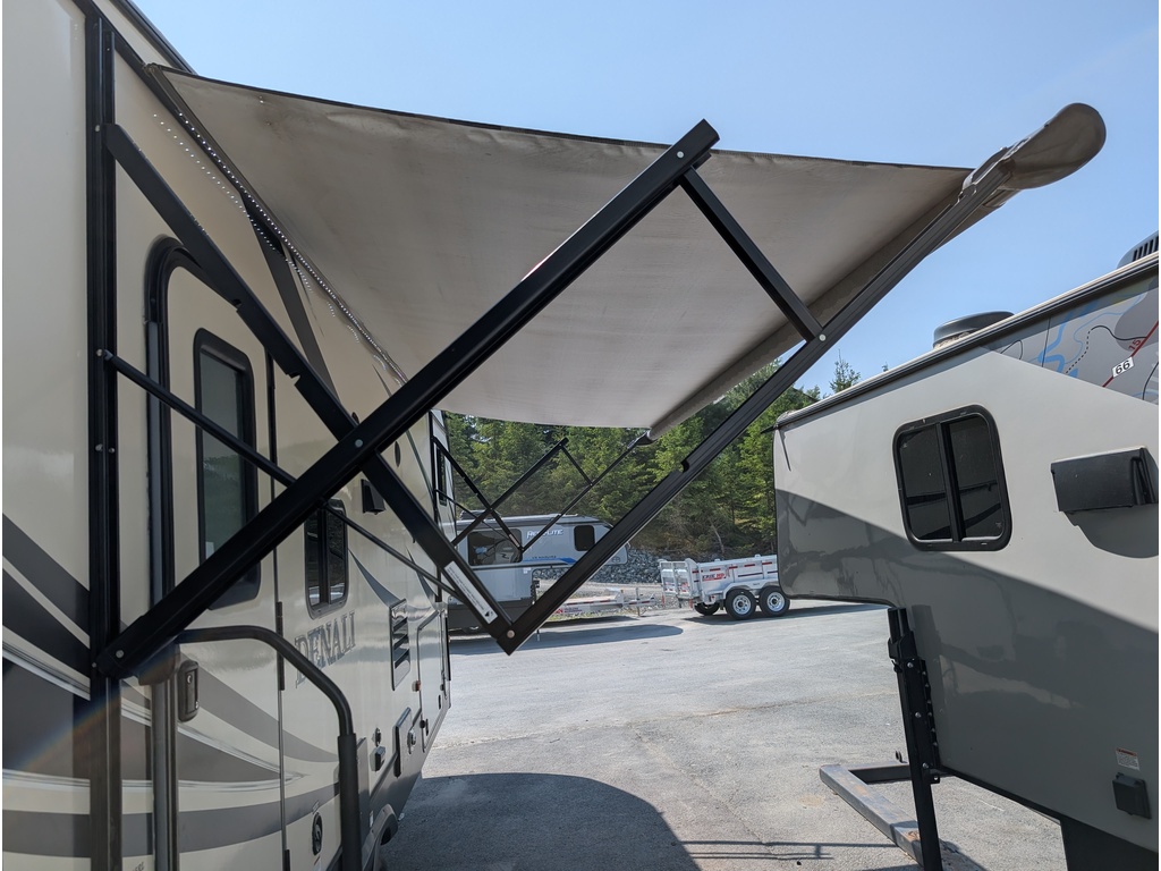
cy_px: 436
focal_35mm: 24
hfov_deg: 71.6
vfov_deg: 56.8
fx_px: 805
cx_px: 580
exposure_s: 1/1653
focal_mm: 6.9
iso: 21
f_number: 1.68
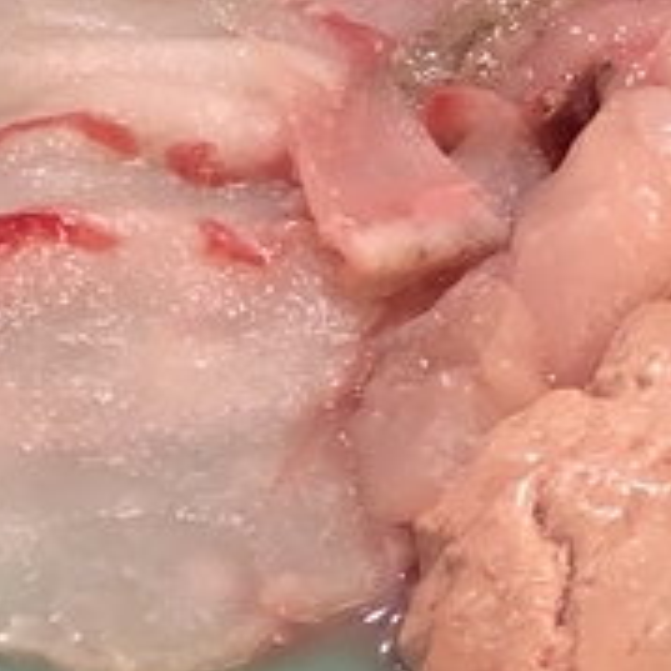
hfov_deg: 9.8
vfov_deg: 10.4
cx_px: 1305
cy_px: -26
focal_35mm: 166
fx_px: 3640
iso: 100
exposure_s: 1/13
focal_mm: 4
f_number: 1.8
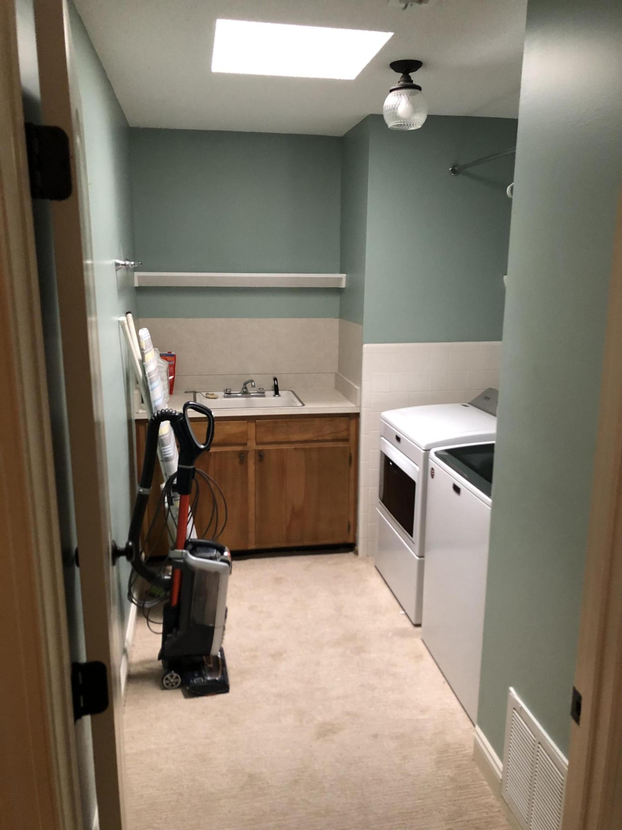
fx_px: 671
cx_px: 311
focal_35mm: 28
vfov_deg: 63.4
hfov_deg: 49.7
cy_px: 415
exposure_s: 1/15
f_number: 1.8
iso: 100
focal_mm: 3.99
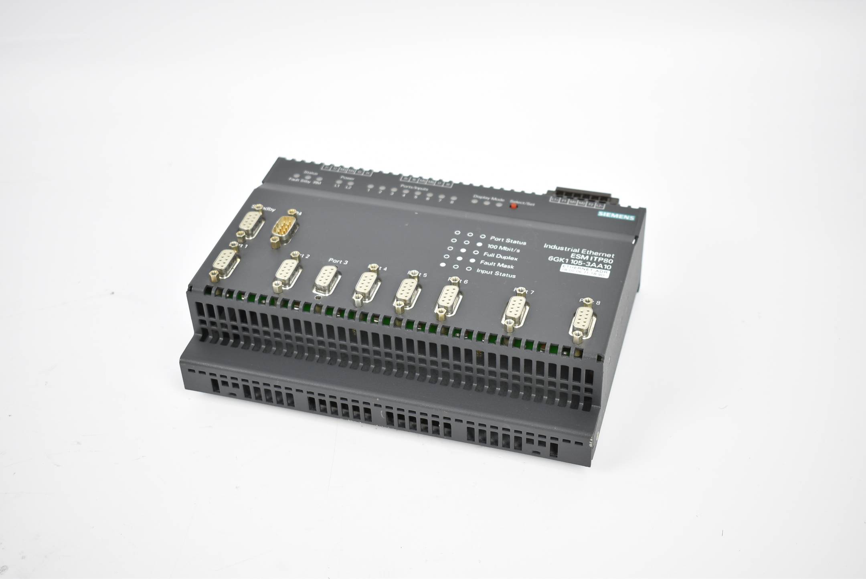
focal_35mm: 51
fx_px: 1228
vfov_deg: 26.5
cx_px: 433
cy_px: 290
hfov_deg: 38.9
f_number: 4.5
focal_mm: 34
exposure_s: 1/50
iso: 220
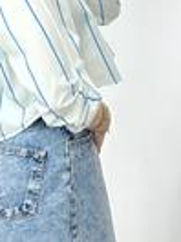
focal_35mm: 73
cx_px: 57
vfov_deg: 25.6
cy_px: 11
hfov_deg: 20.1
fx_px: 509
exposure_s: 1/246
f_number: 1.78
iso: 80
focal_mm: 6.86
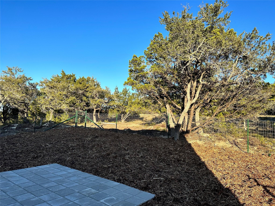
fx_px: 191
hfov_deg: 71.6
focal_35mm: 24
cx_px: 138
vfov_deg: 56.8
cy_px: 103
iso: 80
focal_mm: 6.86
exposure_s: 1/1949
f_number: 1.78
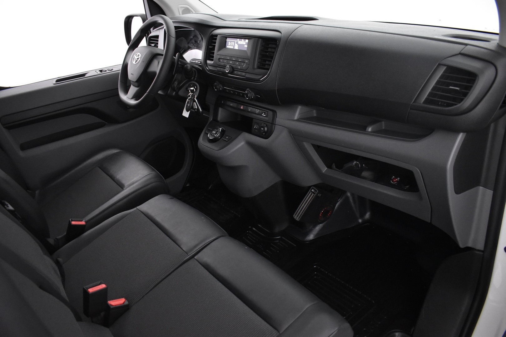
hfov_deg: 67.4
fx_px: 379
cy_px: 168
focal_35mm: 27
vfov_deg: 47.9
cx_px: 253
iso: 2500
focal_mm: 18
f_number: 3.5
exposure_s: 1/30
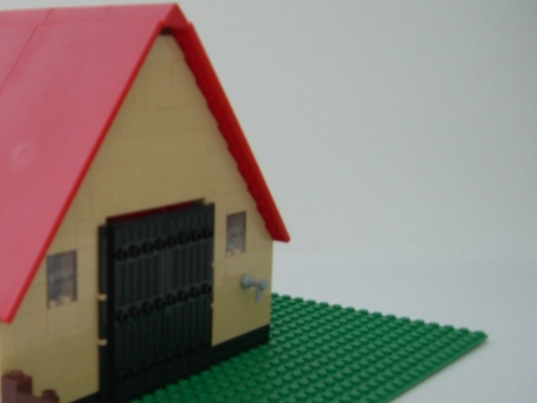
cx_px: 93
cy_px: 239
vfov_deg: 23.3
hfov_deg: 29.9
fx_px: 978
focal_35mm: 63
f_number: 2.7
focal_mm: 6.2
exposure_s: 1/80
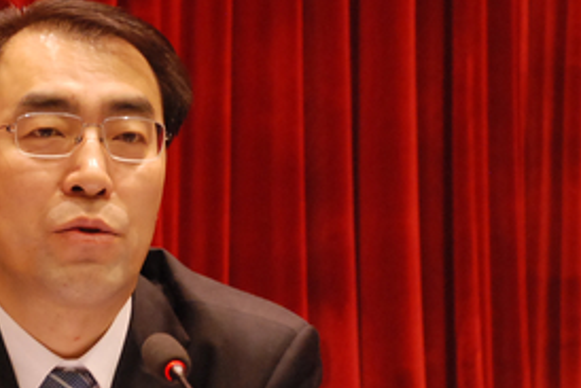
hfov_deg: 9.4
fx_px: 3504
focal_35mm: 217
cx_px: 17
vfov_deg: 6.3
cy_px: 315
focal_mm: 66
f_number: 5.3
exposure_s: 1/25
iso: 1600
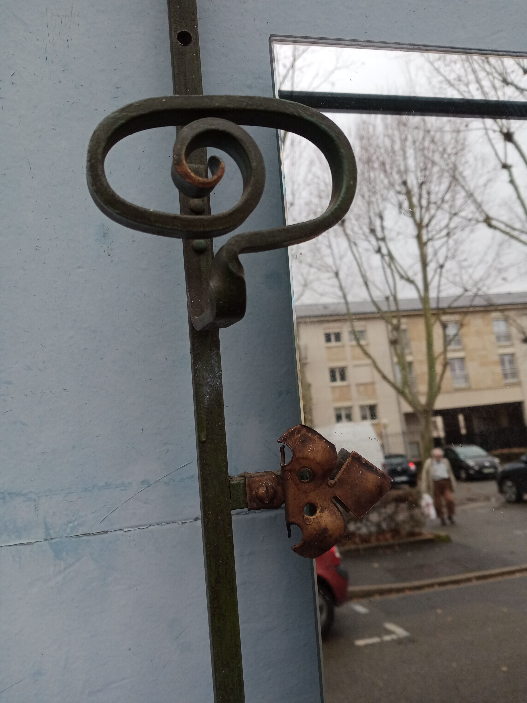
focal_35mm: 28
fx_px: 568
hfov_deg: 49.7
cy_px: 352
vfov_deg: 63.4
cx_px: 264
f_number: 1.8
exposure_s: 1/158
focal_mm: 4.05
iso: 110
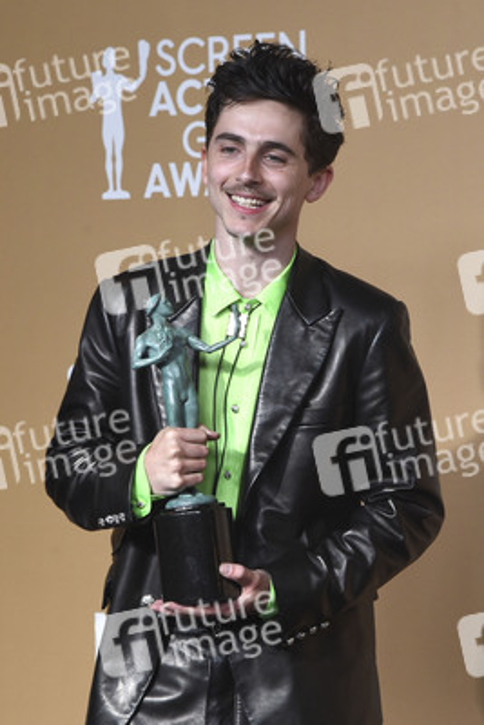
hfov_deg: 13.1
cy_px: 362
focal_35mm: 105
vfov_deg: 19.4
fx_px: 2116
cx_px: 242
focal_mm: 105
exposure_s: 1/250
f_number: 7.1
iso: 2500
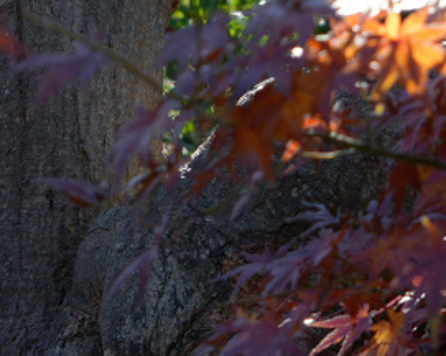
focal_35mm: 255
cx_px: 352
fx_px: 3361
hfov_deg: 7.6
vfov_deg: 5.9
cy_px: -396
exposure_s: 1/60
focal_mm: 49
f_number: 5.6
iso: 100
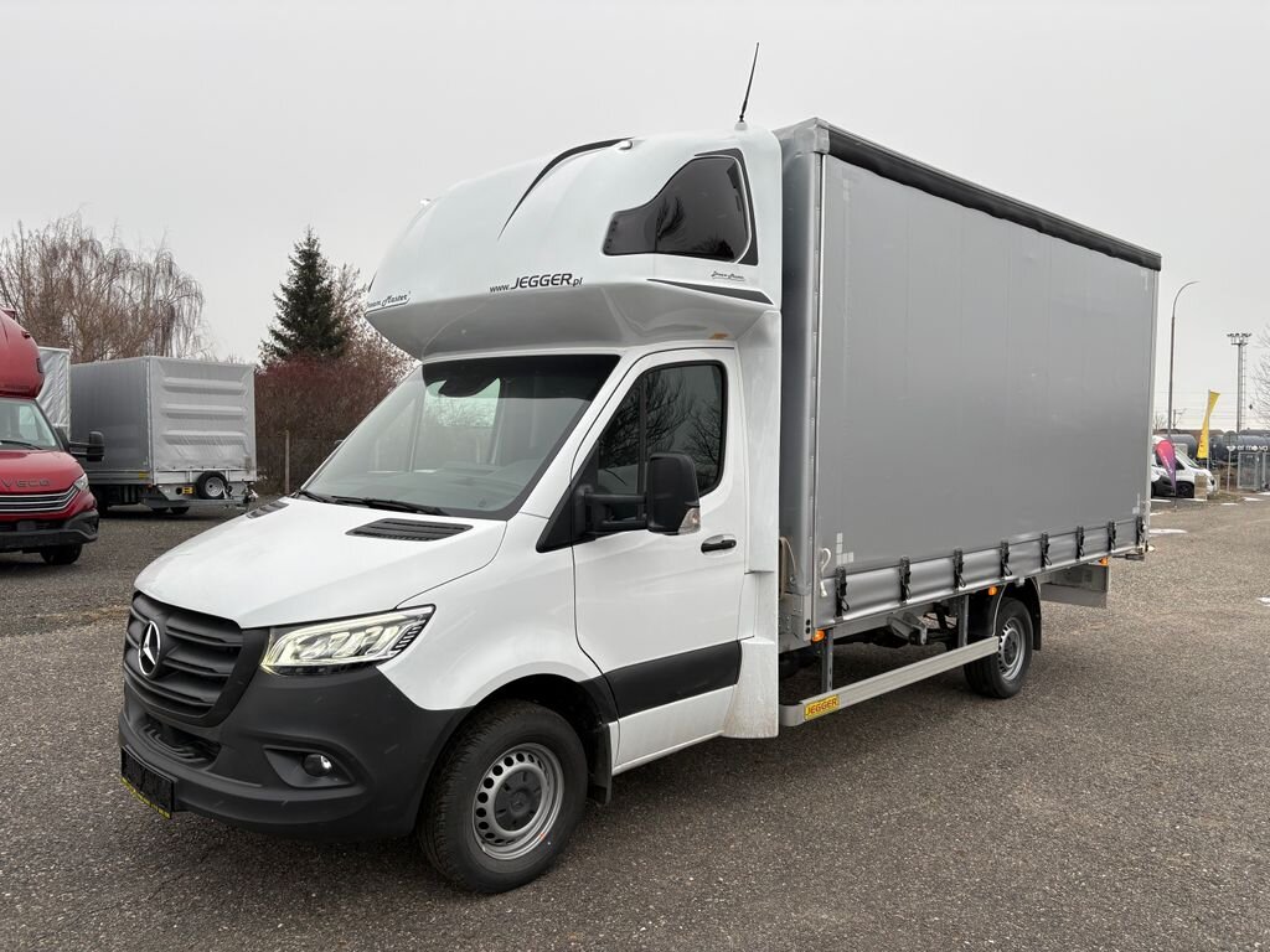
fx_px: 954
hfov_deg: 67.3
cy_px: 476
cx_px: 635
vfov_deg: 53.1
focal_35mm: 26
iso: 40
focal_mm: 5.96
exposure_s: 1/100
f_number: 1.6
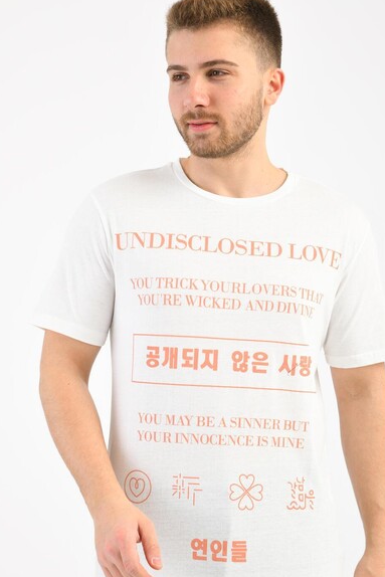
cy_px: 321
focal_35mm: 81
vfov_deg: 25.0
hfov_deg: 16.9
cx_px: 213
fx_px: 1298
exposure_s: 1/160
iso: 100
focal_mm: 62
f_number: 7.1
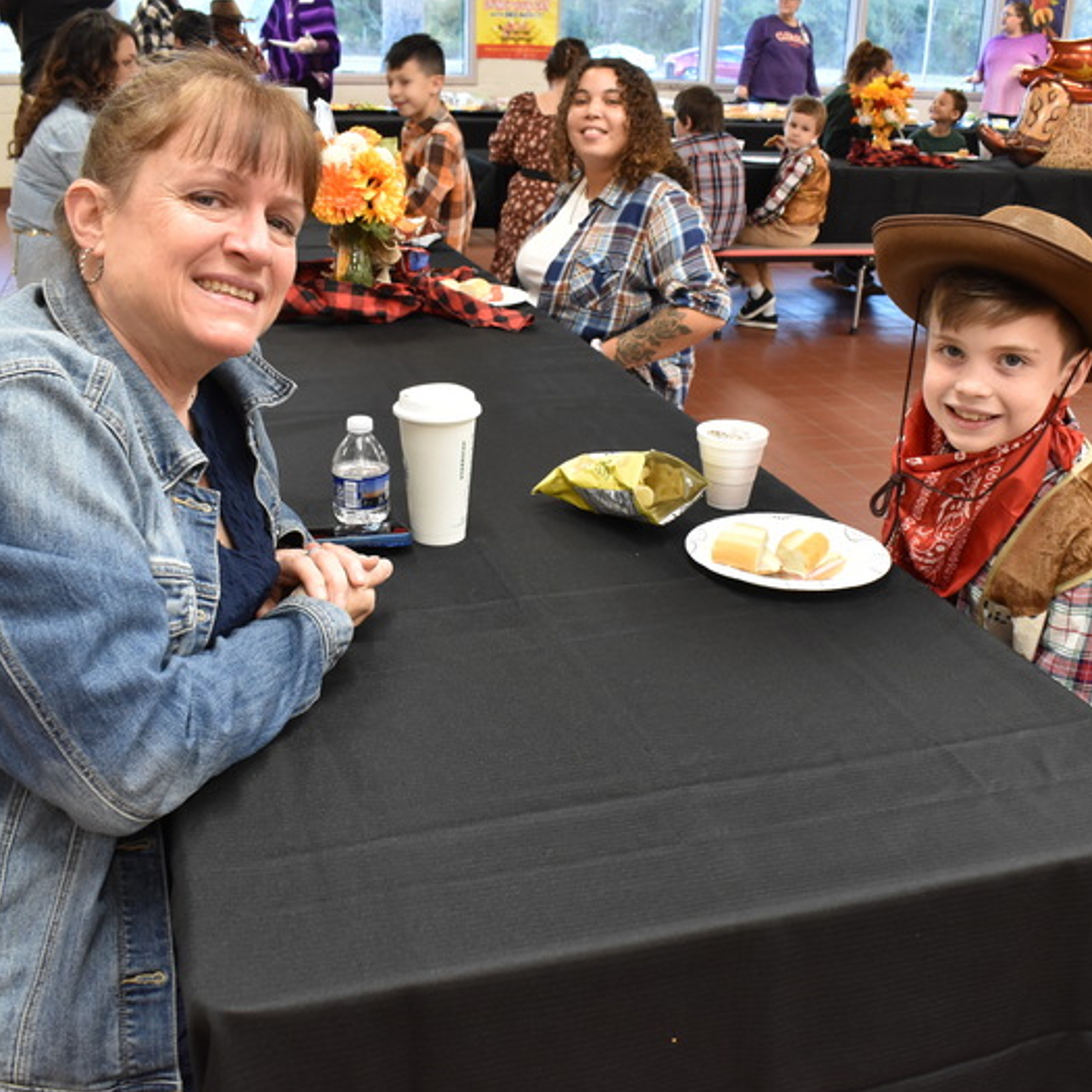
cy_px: 553
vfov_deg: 47.2
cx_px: 555
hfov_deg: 47.2
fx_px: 1249
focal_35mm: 35
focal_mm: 18
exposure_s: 1/30
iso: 1250
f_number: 7.1
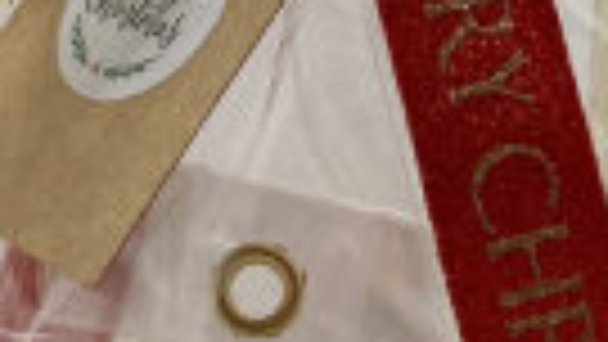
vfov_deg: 9.5
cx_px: 365
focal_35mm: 111
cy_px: 871
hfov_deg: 19.3
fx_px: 1790
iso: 32
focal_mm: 4.2
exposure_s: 1/377
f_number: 1.8
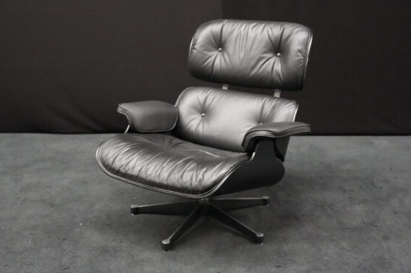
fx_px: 536
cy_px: 136
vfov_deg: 28.6
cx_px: 205
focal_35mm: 47
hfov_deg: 41.9
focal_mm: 44
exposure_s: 1/100
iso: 12800
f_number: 4
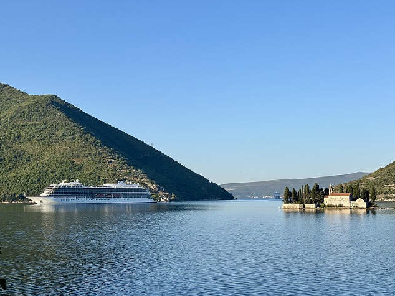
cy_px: 149
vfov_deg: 27.5
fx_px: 605
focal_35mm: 53
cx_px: 198
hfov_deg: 36.2
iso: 32
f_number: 1.6
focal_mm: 5.96
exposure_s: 1/2193
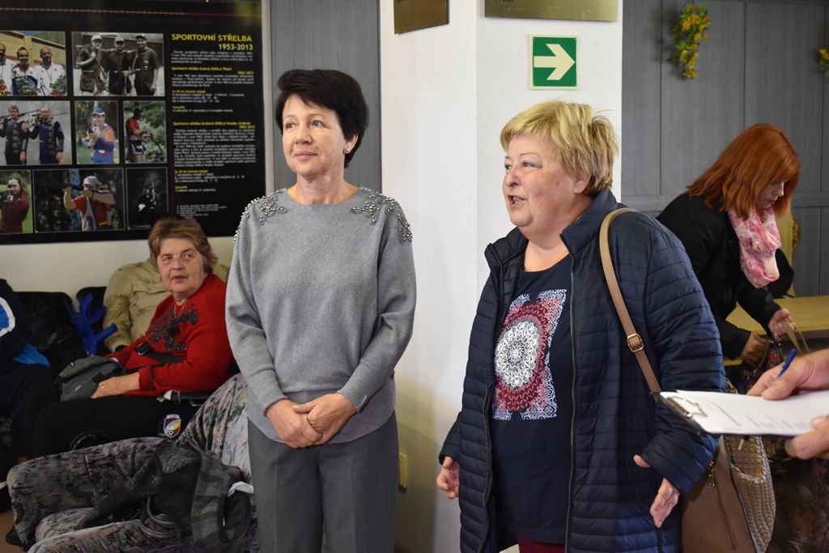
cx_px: 414
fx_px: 1244
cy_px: 276
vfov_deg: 25.1
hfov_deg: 36.9
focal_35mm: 54
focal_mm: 36
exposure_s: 1/60
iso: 1250
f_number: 4.8
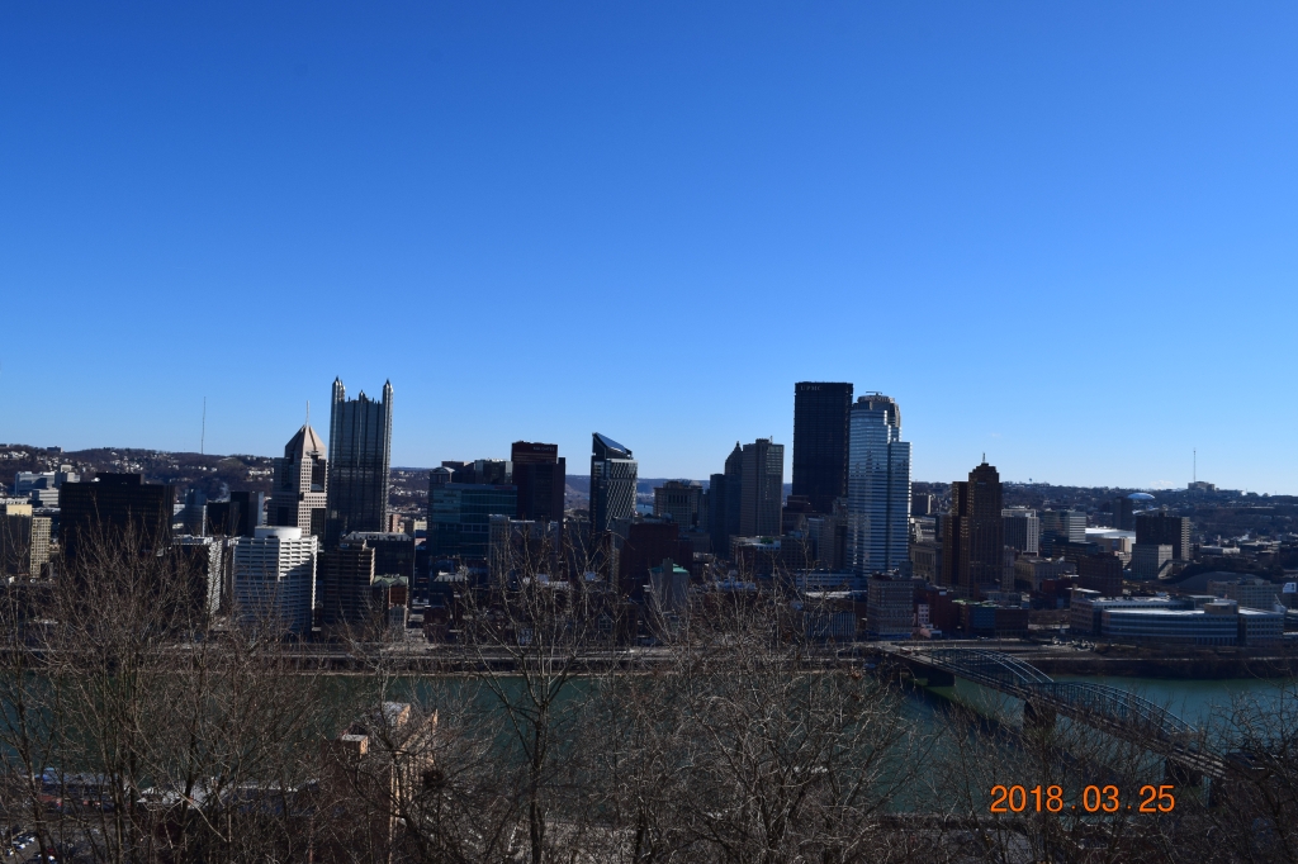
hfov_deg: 67.4
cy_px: 432
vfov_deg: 47.9
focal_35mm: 27
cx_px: 649
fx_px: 973
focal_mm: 18
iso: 320
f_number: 11
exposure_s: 1/500
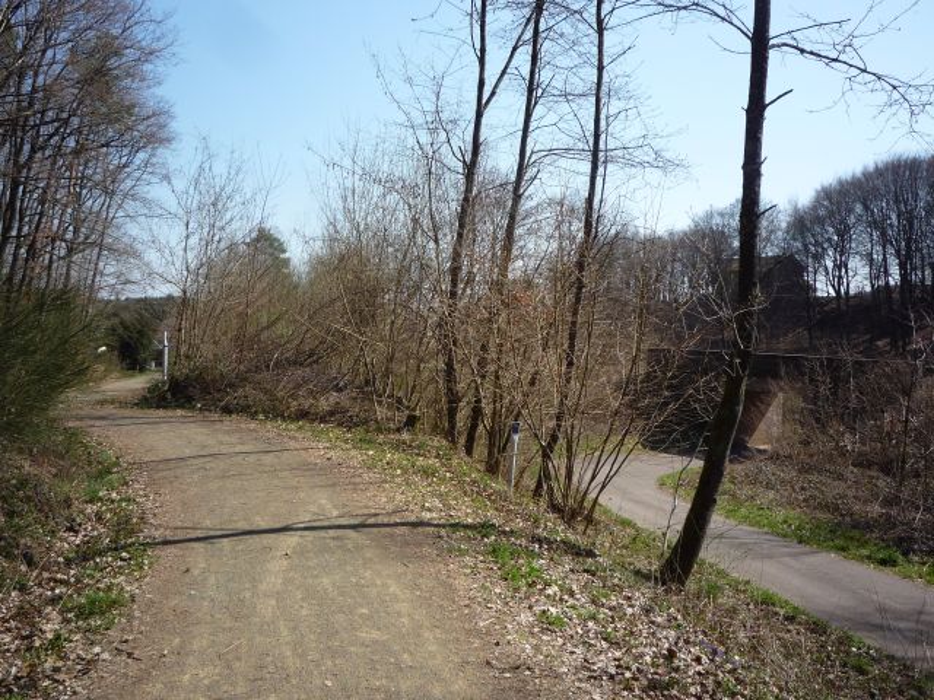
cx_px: 467
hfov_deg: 56.8
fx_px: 863
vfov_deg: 44.2
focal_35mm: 32
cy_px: 350
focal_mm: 5.2
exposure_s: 1/400
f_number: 4.5
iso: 100
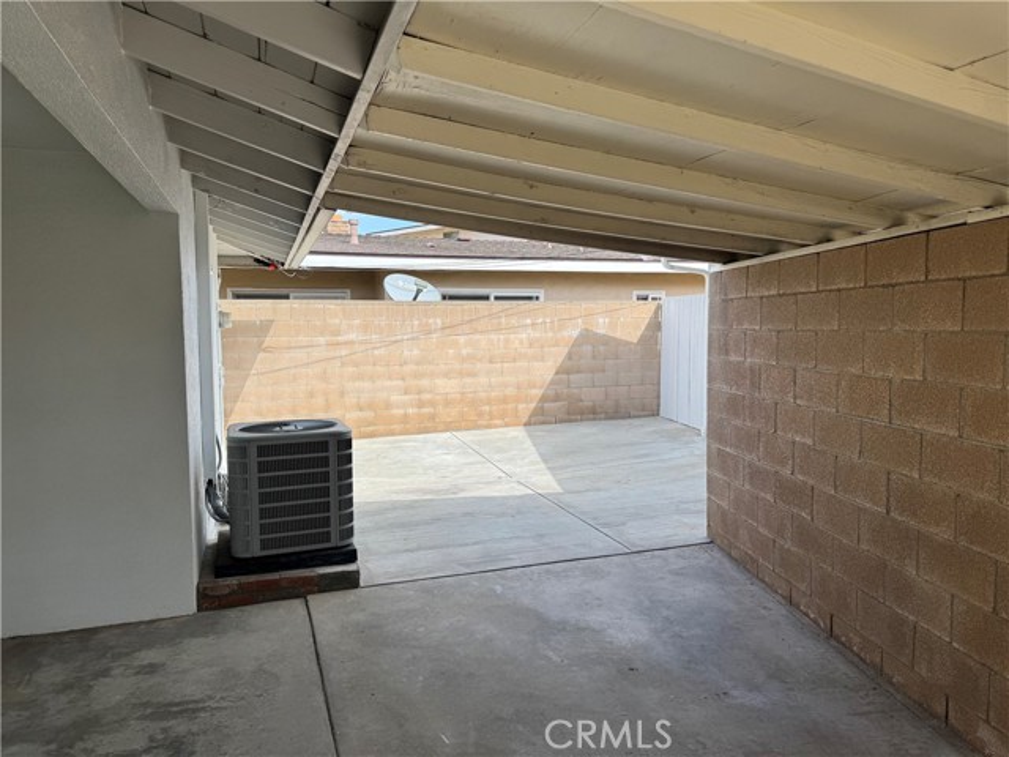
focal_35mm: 24
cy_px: 378
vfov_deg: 56.8
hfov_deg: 71.6
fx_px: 700
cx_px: 504
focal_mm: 6.76
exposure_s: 1/2041
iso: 80
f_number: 1.78
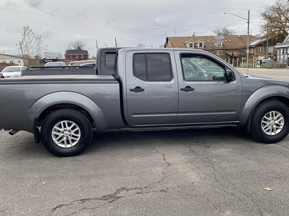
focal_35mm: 30
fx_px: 250
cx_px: 142
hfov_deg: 60.0
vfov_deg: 46.8
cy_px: 107
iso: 32
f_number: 1.8
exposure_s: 1/449
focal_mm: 4.25
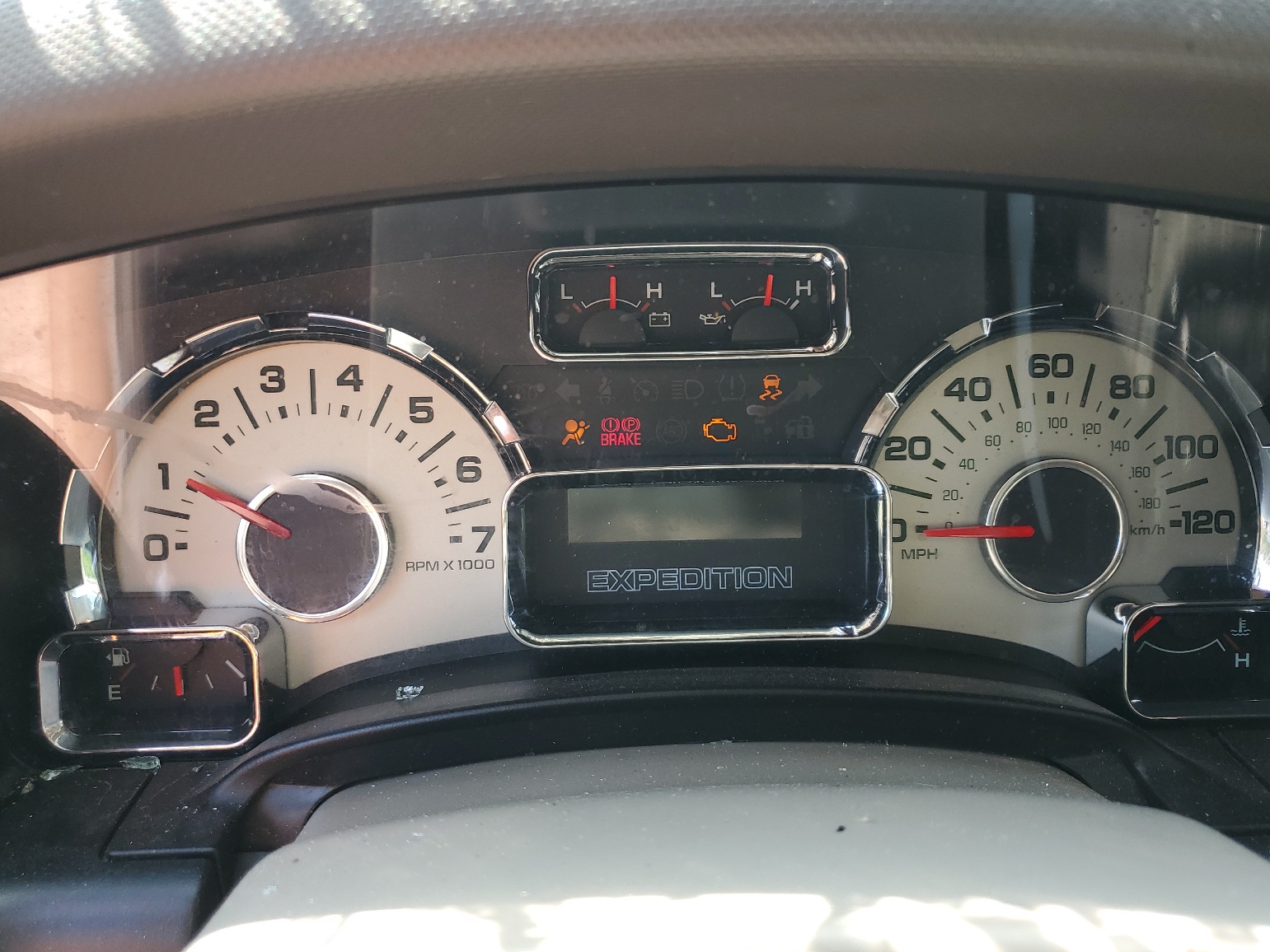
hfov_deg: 65.3
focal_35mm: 27
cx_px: 644
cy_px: 463
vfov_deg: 51.4
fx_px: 991
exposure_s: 1/204
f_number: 1.5
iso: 50
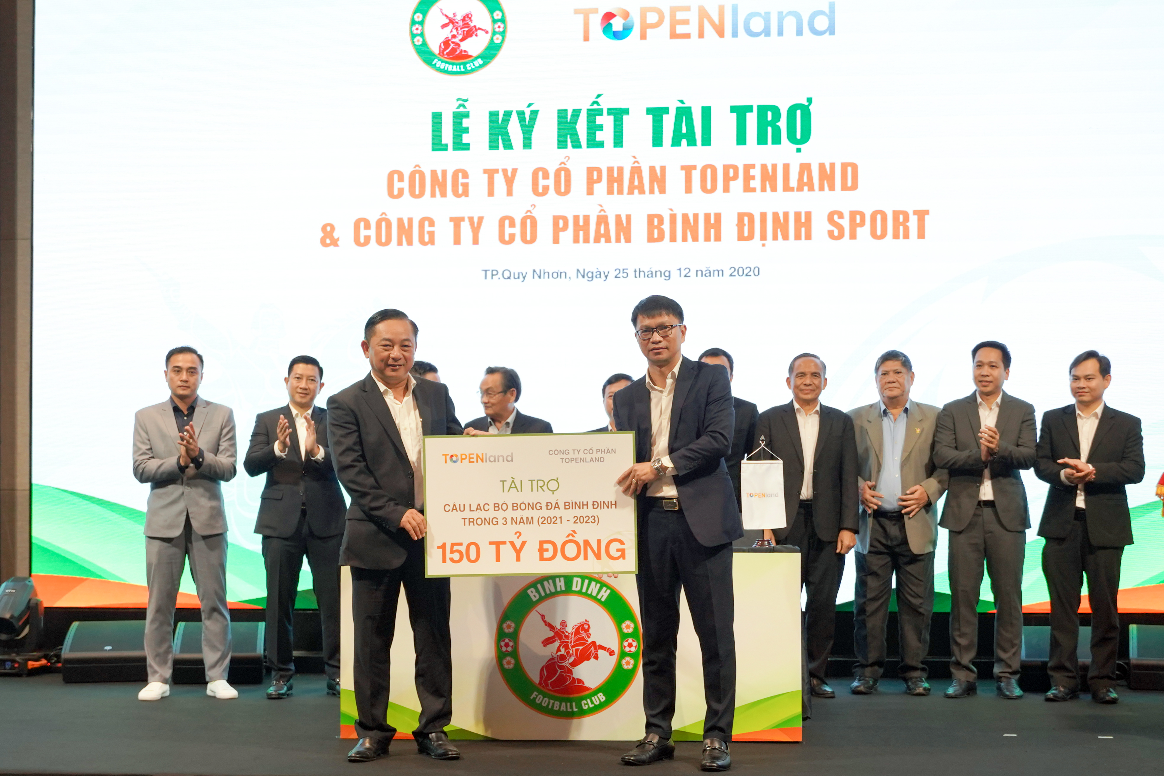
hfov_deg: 41.1
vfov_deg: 28.1
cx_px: 582
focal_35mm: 48
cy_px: 388
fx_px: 1552
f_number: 3.2
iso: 1000
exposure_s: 1/400
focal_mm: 32.2
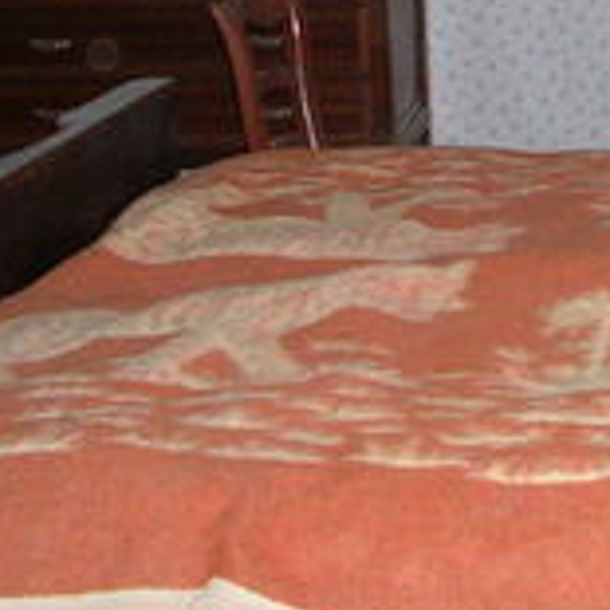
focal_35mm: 108
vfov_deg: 15.6
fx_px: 2153
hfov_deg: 15.8
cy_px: -104
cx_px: 630
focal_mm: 5.8
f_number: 2.8
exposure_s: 1/60.1
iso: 174
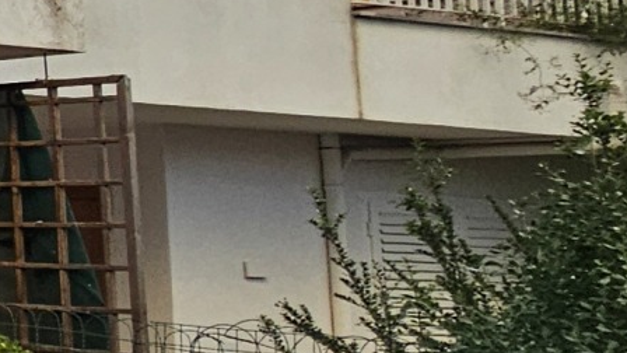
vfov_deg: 14.8
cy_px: 70
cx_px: -1104
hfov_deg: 12.8
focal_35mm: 81
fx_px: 1347
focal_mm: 2.2
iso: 50
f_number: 2.2
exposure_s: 1/292
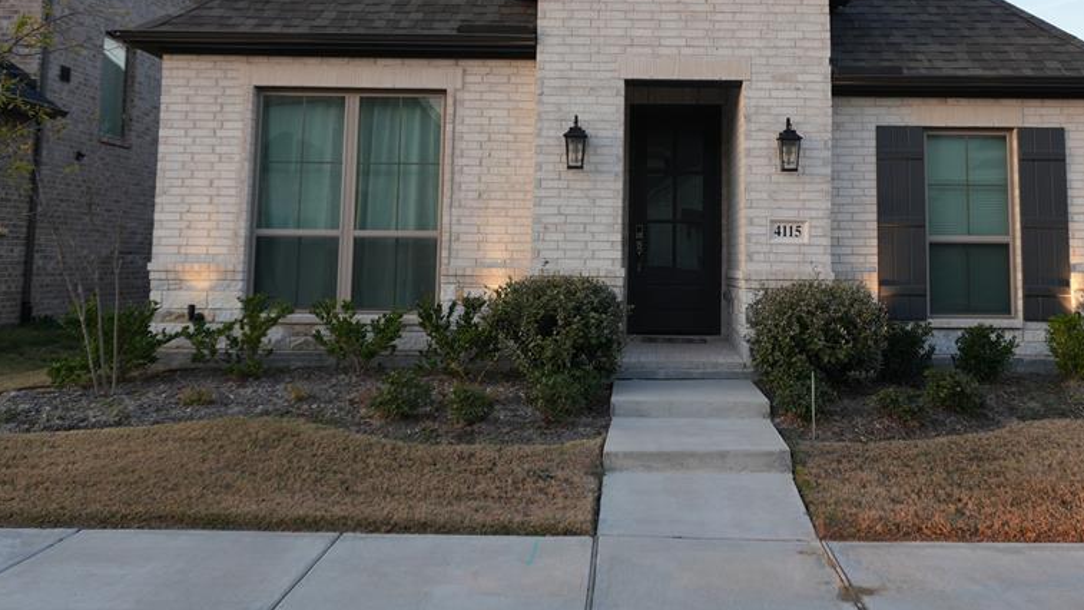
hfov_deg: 57.5
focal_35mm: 34
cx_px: 659
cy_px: 160
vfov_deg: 34.0
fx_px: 977
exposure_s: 1/80
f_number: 4.5
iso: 100
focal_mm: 16
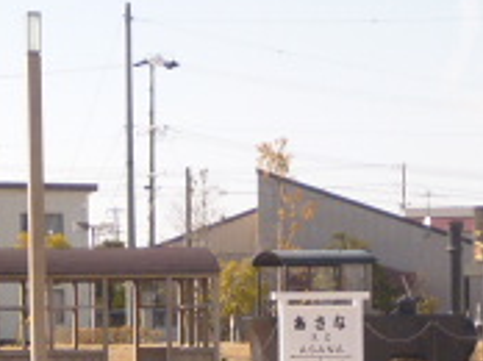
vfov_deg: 9.6
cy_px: 517
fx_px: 2104
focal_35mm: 151
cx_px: 253
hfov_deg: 13.1
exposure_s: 1/800
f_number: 3.3
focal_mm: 7.4
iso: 100
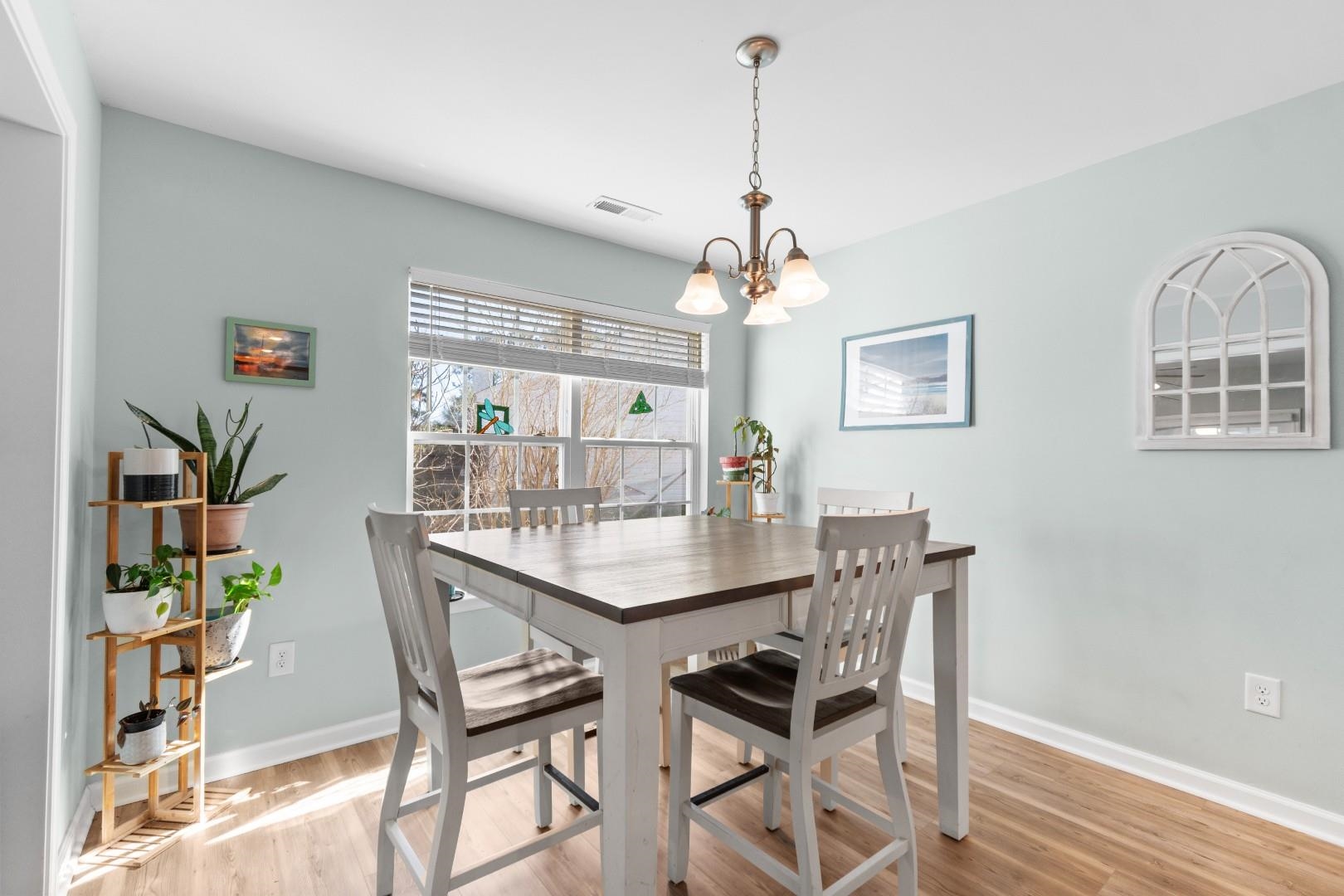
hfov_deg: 100.4
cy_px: 448
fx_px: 560
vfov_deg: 77.3
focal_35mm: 15
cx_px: 672
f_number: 4.5
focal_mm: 10
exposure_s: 1/13
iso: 100
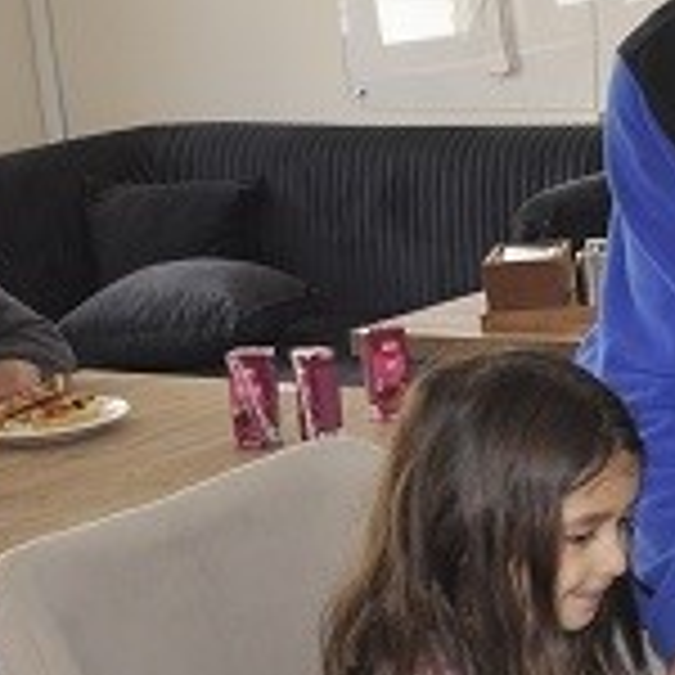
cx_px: 1312
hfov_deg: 11.9
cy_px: 324
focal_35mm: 132
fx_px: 2912
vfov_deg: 13.2
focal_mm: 22
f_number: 3.8
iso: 400
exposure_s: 1/125
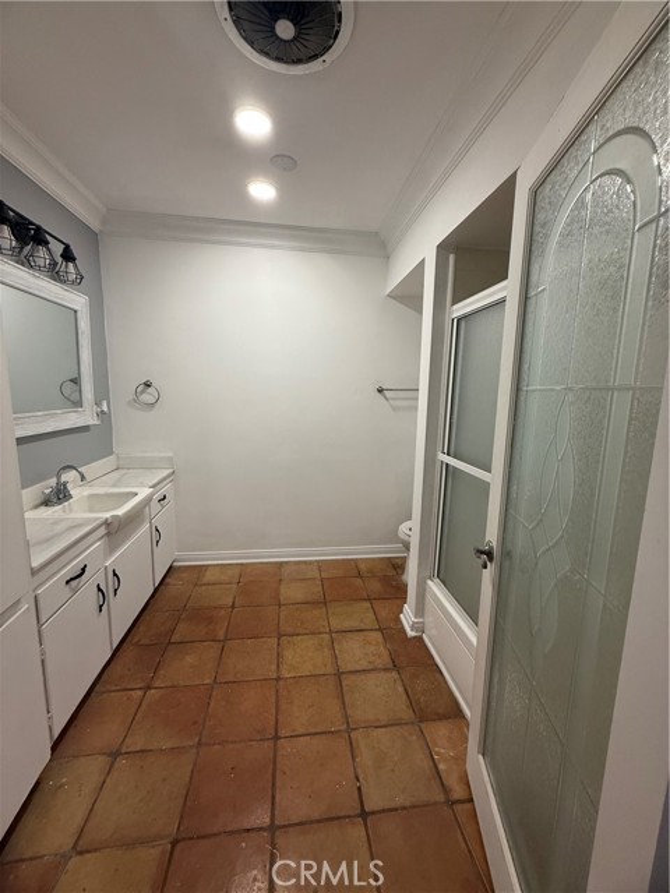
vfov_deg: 102.1
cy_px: 446
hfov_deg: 85.7
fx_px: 361
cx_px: 335
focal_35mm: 14
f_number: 2.2
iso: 160
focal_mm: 2.22
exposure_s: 1/120
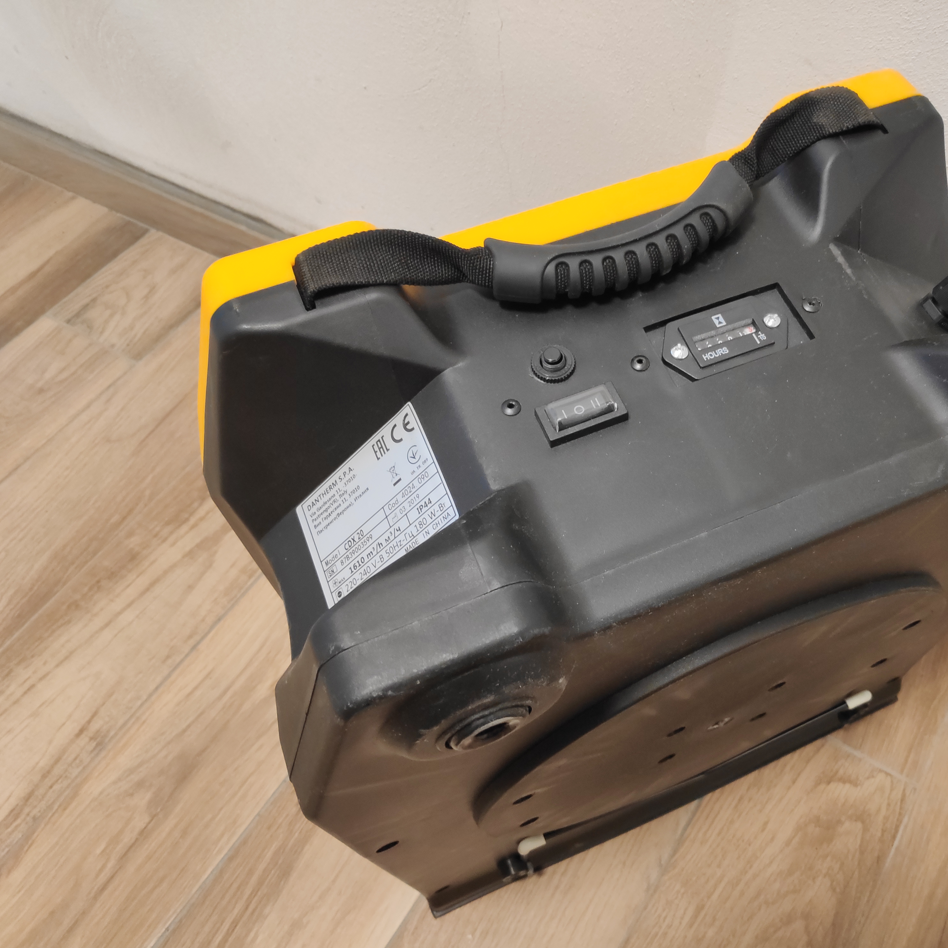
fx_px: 744
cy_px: 482
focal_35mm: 24
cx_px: 613
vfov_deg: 65.0
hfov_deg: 63.8
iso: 718
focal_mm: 3.94
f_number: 1.9
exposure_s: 1/33
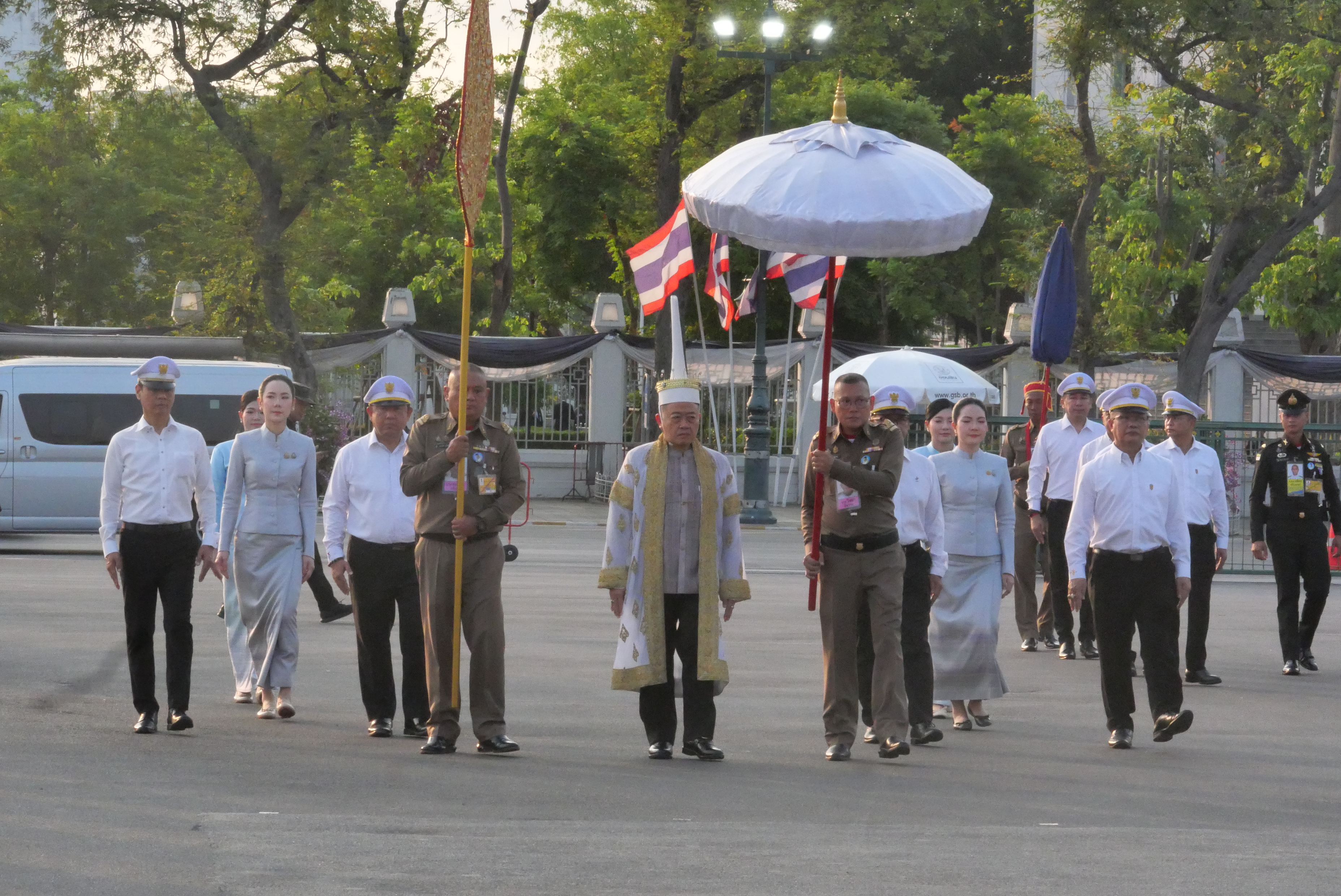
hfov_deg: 12.1
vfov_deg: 8.1
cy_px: 448
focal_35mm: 170
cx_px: 670
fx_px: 6336
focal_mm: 82
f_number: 22
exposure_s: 1/400
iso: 4000
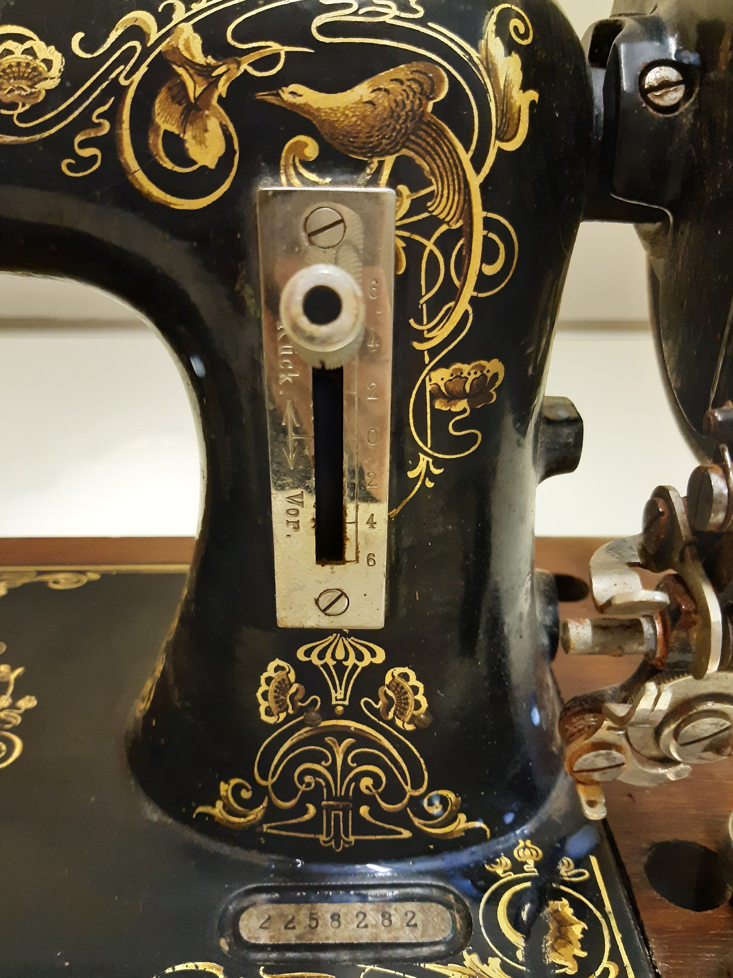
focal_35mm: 27
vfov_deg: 65.3
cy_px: 506
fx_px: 762
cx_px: 368
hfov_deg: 51.4
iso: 320
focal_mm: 3.92
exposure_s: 1/50
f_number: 1.7
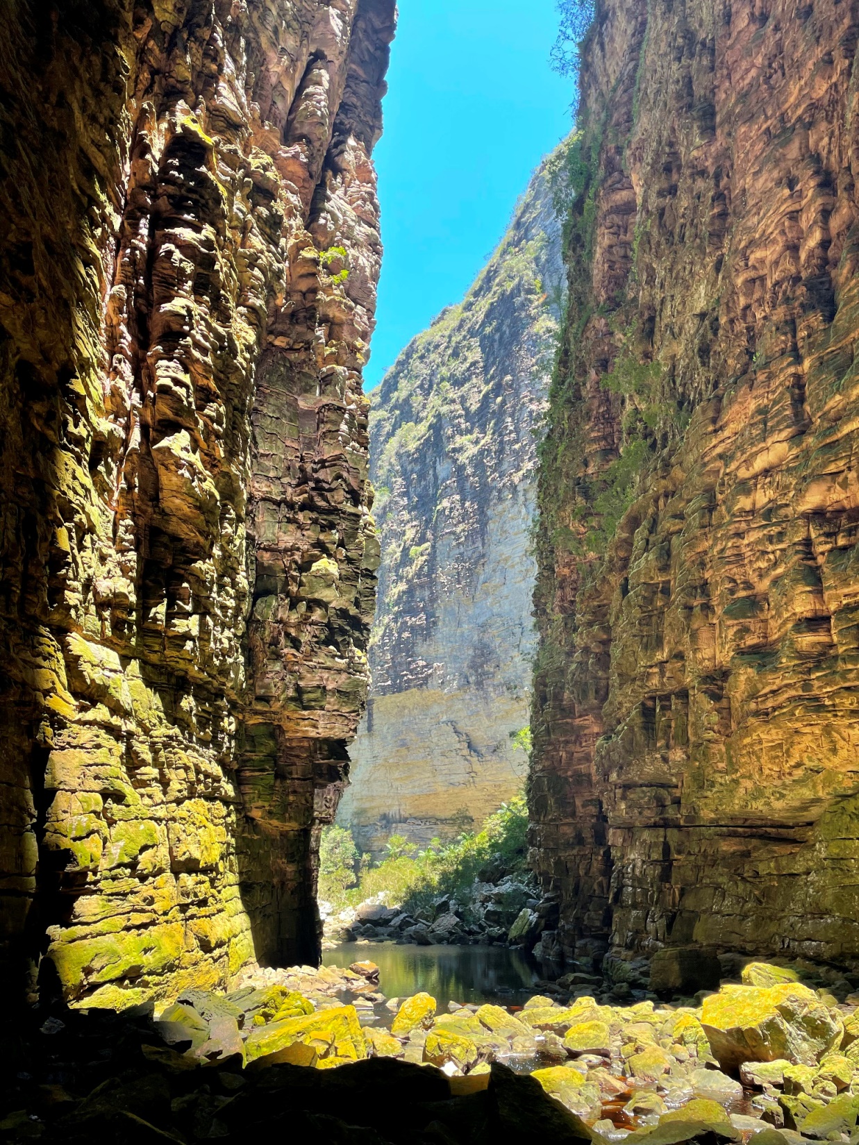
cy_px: 572
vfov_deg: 67.3
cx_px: 430
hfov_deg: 53.1
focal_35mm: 26
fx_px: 860
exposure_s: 1/180
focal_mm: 4.2
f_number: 1.6
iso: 32
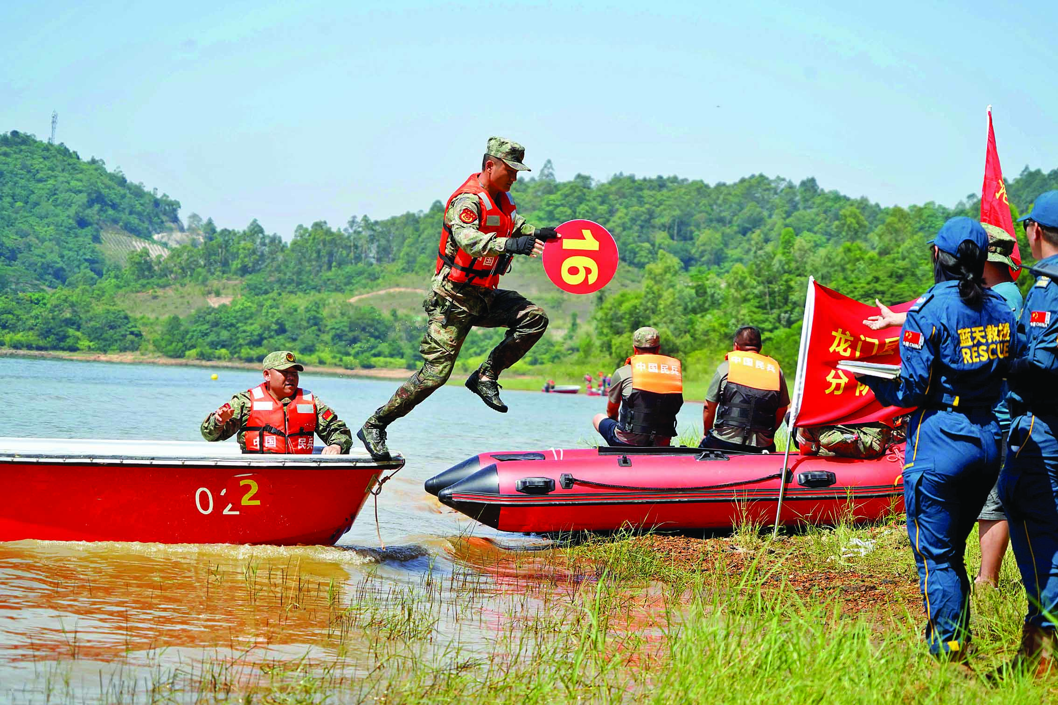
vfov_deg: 13.3
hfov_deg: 19.8
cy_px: 352
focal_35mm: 103
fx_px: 3027
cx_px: 529
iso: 640
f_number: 6.3
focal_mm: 103
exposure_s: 1/2500
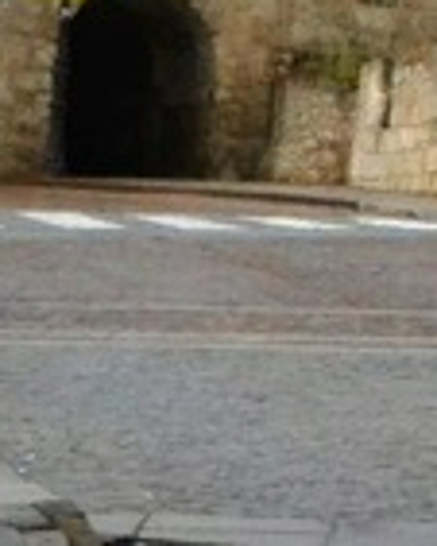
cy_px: -176
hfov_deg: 4.5
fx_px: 5200
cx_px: 1605
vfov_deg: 6.0
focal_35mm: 322
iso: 3200
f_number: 20
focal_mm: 34
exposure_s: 1/1600
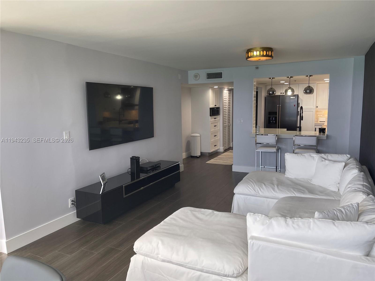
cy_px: 140
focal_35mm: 26
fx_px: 282
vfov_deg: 53.1
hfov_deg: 67.3
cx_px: 188
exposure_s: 1/120
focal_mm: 5.1
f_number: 1.6
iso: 80
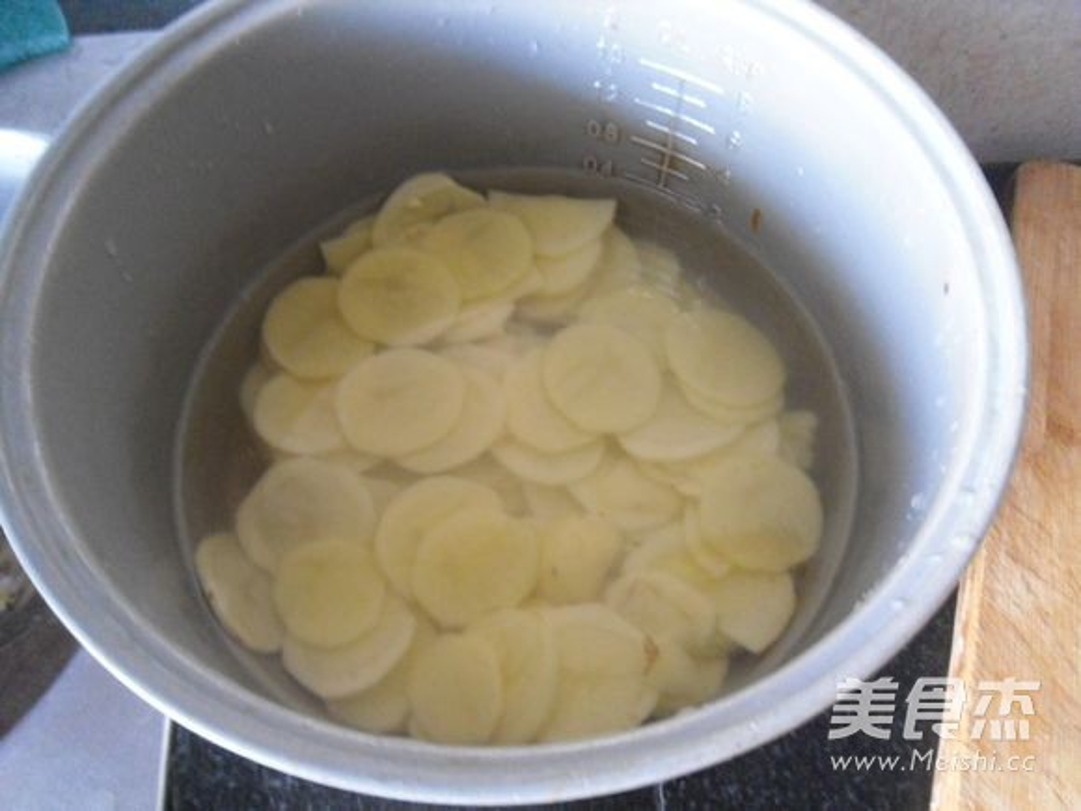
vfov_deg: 49.7
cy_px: 406
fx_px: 874
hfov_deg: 63.4
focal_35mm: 28
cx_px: 540
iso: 800
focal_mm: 5.1
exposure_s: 1/8
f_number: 3.4
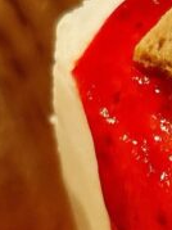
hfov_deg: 9.6
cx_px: 263
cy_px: 163
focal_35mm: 149
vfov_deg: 13.2
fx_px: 988
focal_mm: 5.96
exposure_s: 1/30
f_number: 1.6
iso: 800
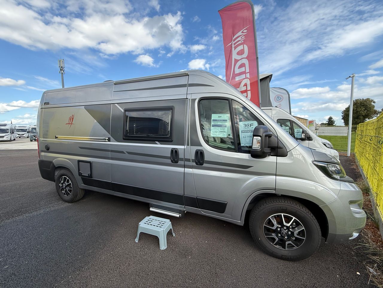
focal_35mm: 14
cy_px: 144
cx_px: 192
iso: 50
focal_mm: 2.22
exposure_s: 1/569
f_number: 2.2
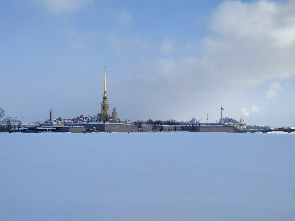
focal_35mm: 52
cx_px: 148
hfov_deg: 36.8
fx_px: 443
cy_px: 110
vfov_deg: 28.0
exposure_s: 1/1112
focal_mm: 5.55
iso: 100
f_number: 2.4
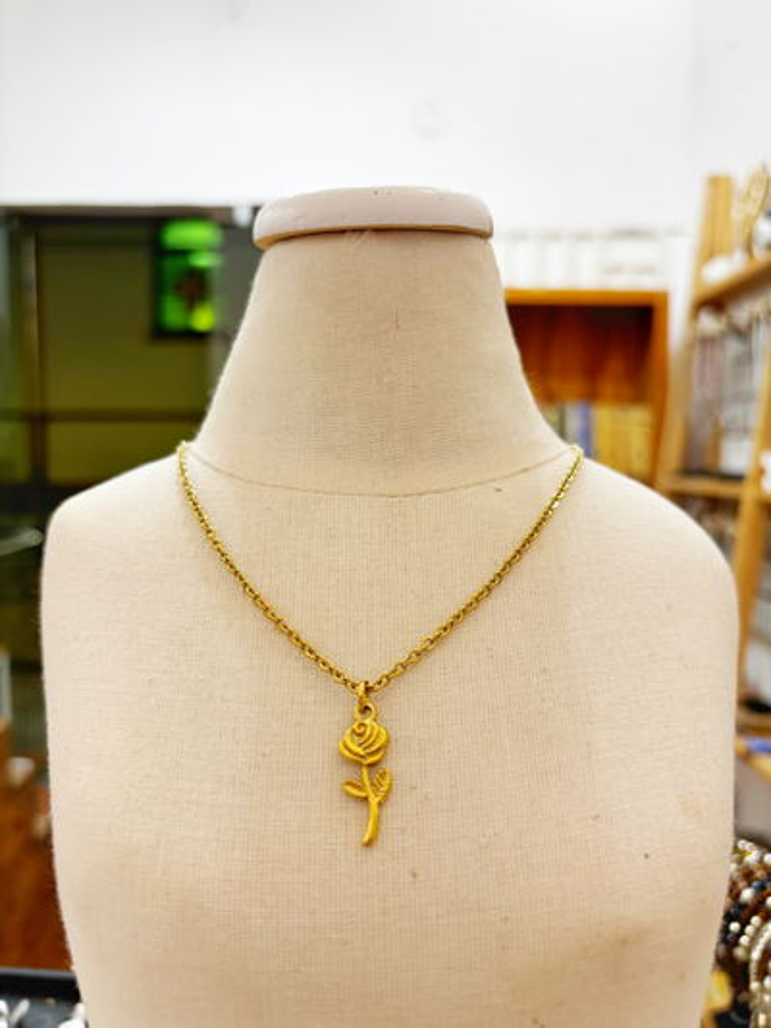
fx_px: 772
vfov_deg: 67.3
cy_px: 514
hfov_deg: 53.1
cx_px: 386
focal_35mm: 26
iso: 64
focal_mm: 5.96
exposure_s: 1/100
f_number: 1.6
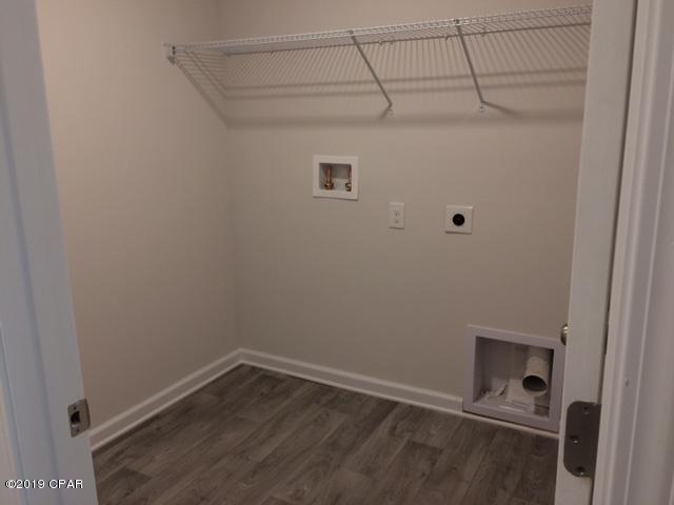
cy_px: 252
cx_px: 337
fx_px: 565
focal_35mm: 29
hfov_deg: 61.7
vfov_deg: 48.2
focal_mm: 4.15
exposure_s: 1/30
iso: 100
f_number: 2.2
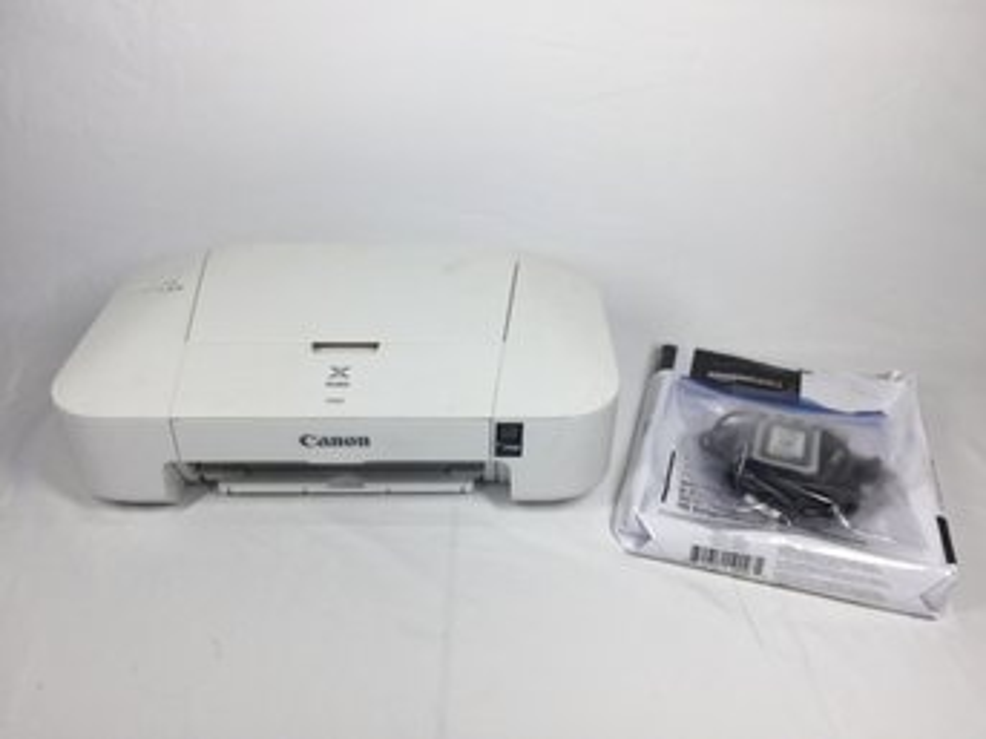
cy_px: 370
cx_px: 493
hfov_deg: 61.7
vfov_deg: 48.2
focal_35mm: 29
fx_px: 826
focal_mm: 4.15
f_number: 2.2
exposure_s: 1/170
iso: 32
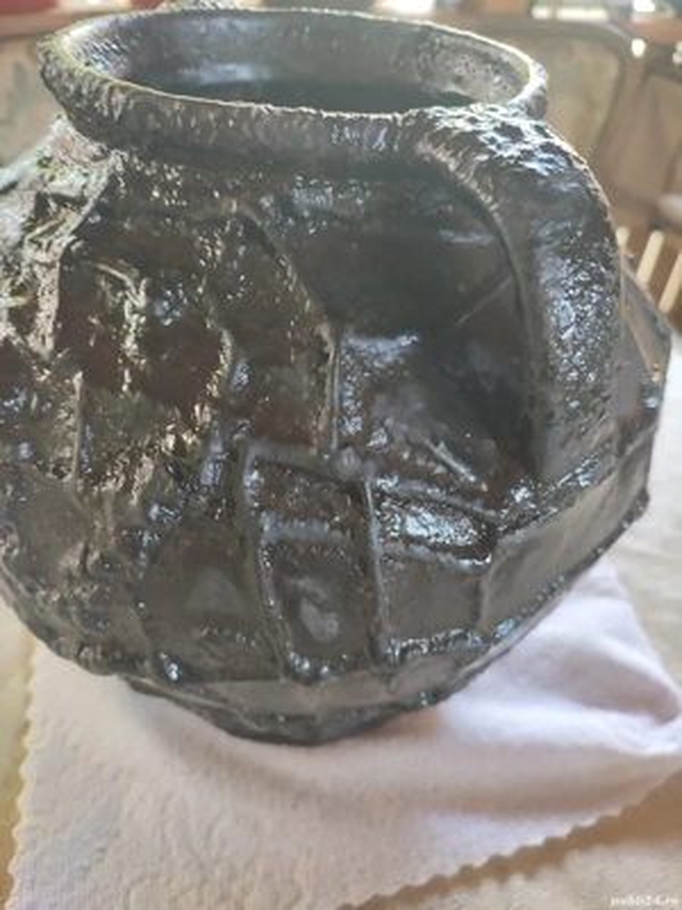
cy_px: 455
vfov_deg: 69.4
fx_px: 657
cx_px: 341
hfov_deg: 54.9
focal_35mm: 25
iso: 234
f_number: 1.9
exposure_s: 1/20
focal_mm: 6.04
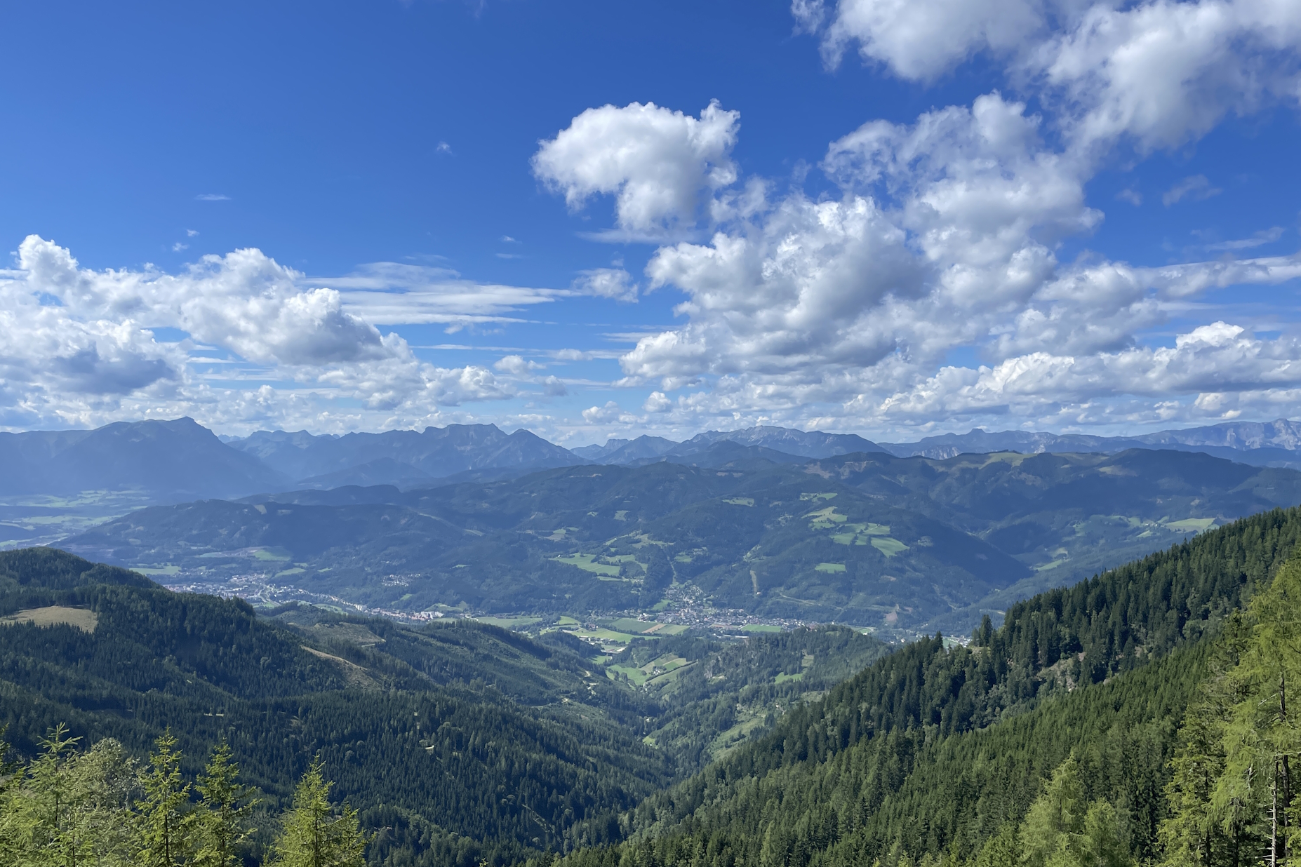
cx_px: 632
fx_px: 1012
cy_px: 466
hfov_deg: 65.5
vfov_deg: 46.4
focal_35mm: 28
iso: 32
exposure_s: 1/4831
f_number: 1.6
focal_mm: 4.2
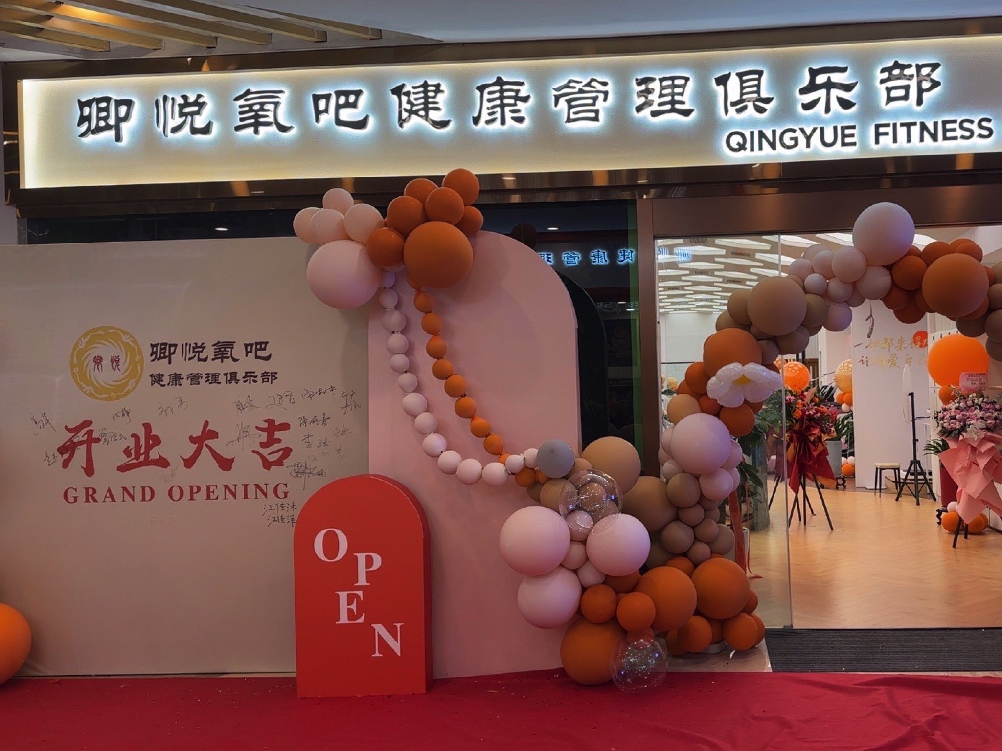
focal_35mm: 55
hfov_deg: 34.9
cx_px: 501
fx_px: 1592
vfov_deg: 26.6
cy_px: 376
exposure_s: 1/100
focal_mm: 6.86
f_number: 1.78
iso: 80
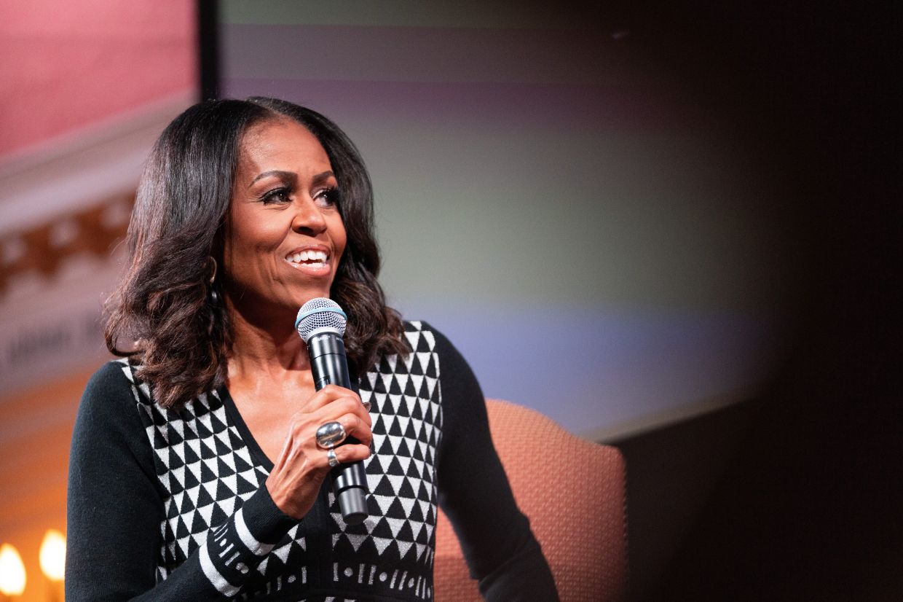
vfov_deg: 10.7
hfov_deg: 16.0
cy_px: 301
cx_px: 452
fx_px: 3210
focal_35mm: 128
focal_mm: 128
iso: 4000
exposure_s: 1/200
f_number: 2.8
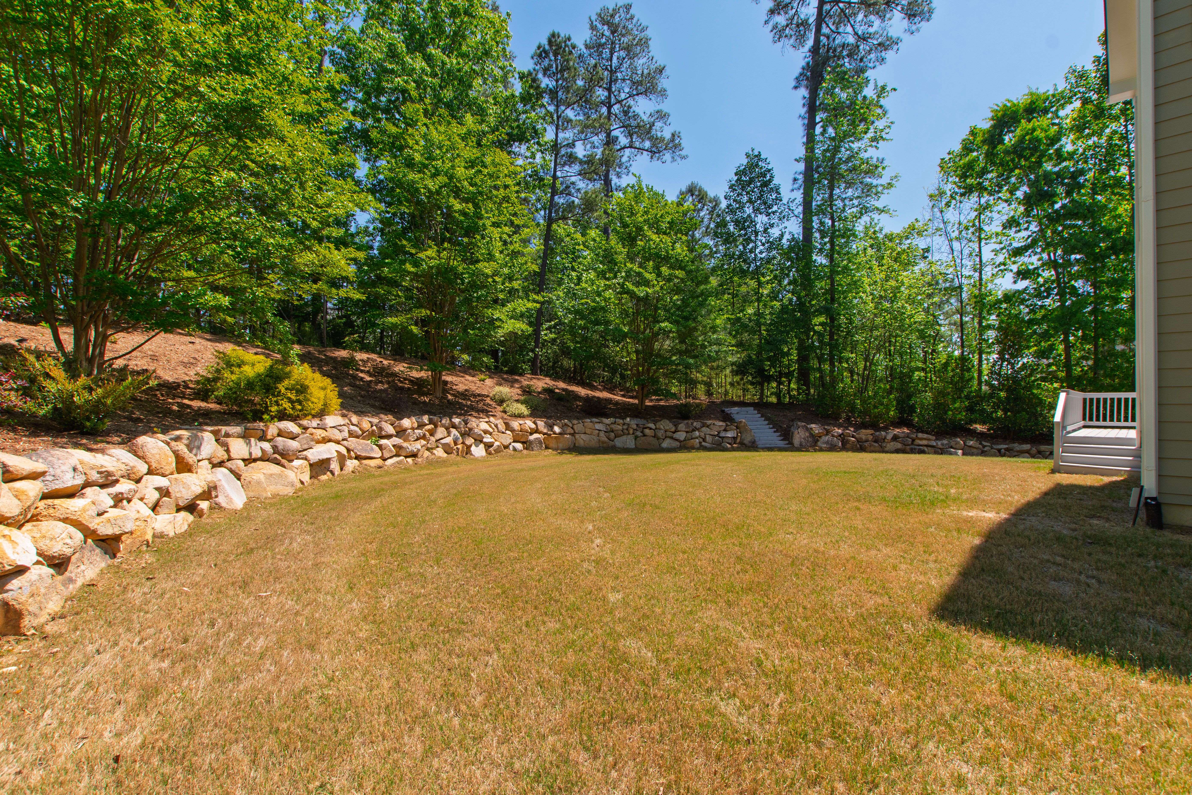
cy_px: 398
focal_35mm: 15
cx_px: 596
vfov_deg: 77.3
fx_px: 497
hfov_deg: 100.4
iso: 160
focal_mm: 10
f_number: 8
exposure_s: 1/200
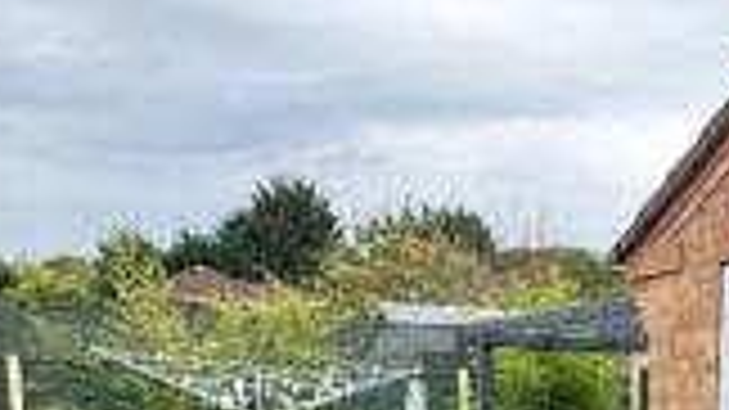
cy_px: 620
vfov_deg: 19.1
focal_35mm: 55
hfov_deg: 35.5
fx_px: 1063
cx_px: 664
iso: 40
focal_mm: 2.22
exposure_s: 1/123
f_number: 2.2
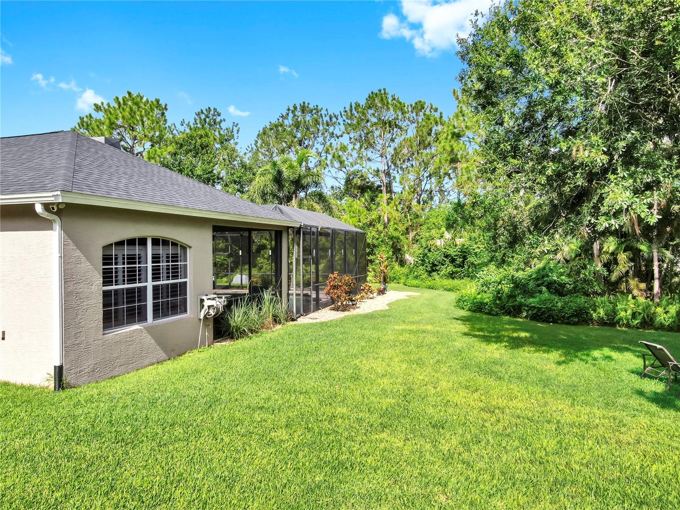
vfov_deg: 56.8
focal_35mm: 24
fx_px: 471
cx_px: 340
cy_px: 255
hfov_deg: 71.6
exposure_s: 1/640
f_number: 2.8
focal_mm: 4.39
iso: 100
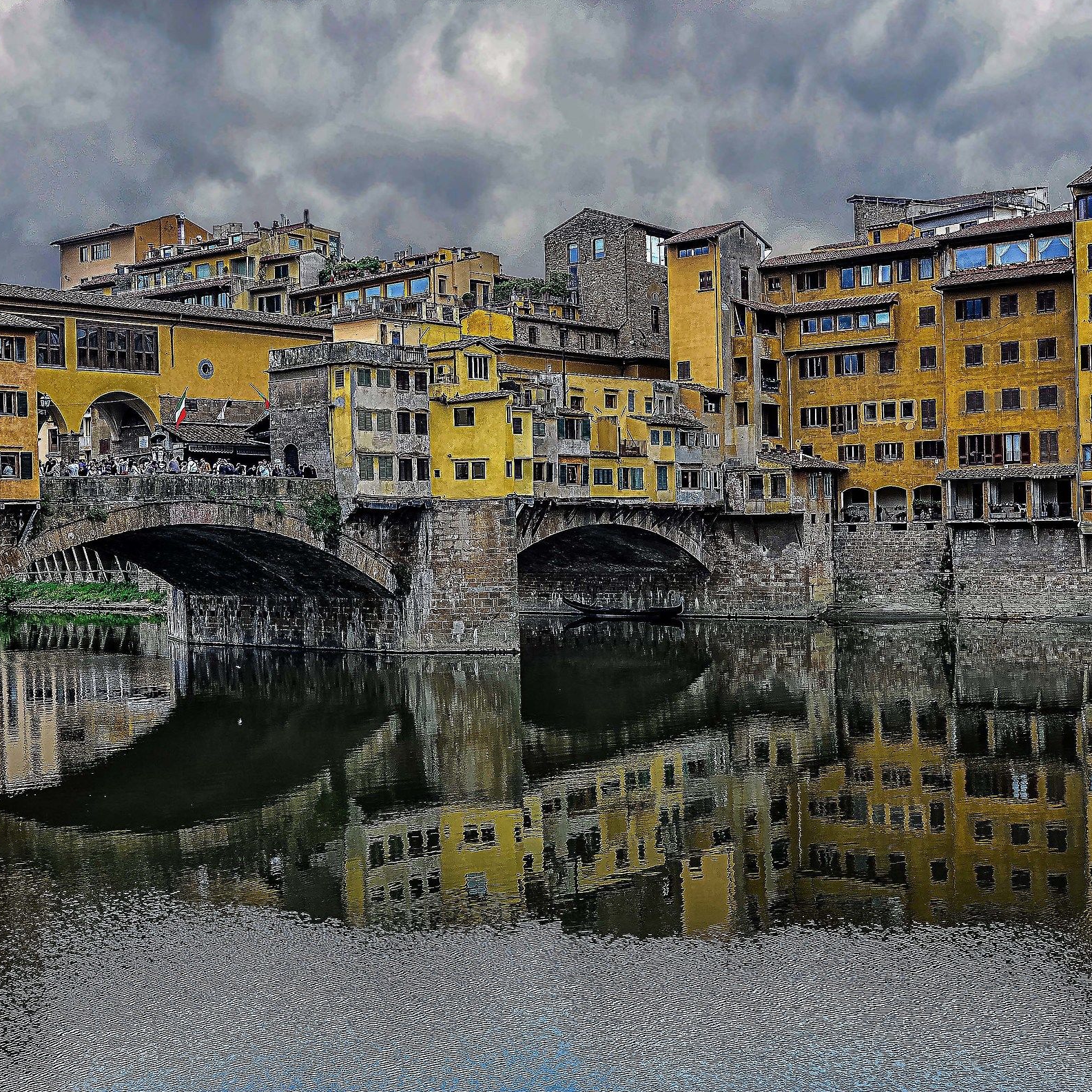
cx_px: 511
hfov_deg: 37.5
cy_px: 545
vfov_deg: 37.6
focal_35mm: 45
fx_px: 1606
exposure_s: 1/50
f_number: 10
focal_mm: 35
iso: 250
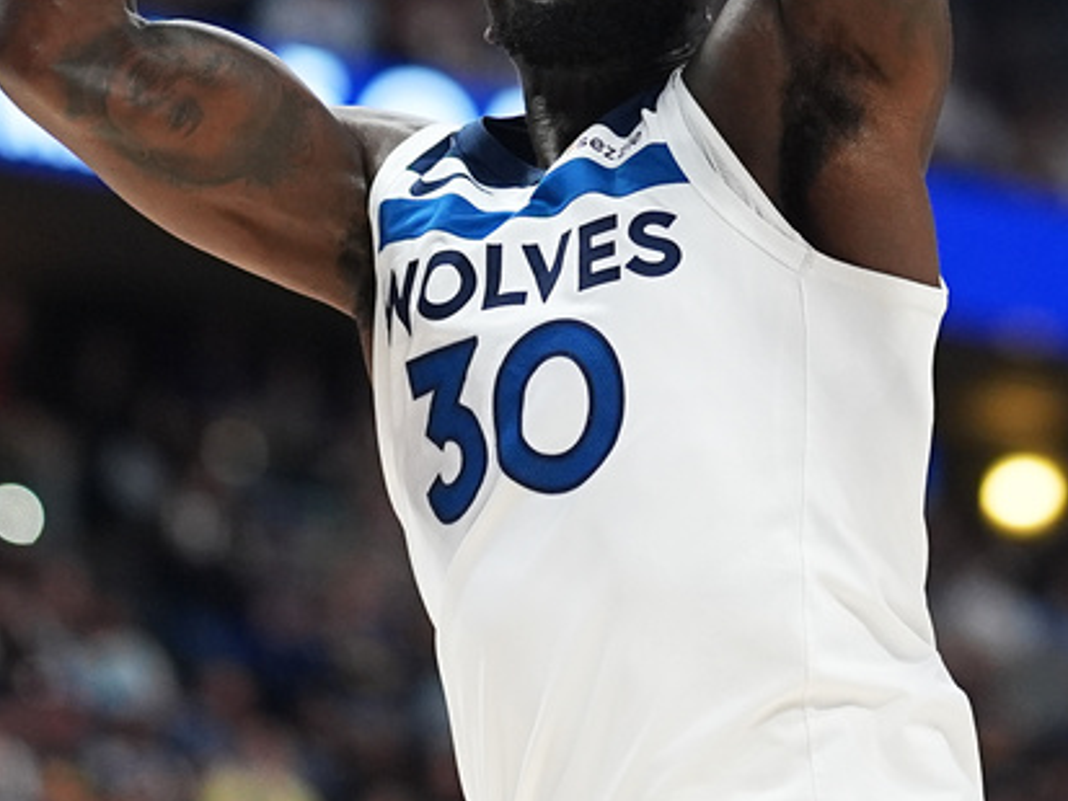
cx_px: 887
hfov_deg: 6.5
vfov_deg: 4.9
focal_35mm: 303
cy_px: -43
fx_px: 9351
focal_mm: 85
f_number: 1.4
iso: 1250
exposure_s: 1/2000
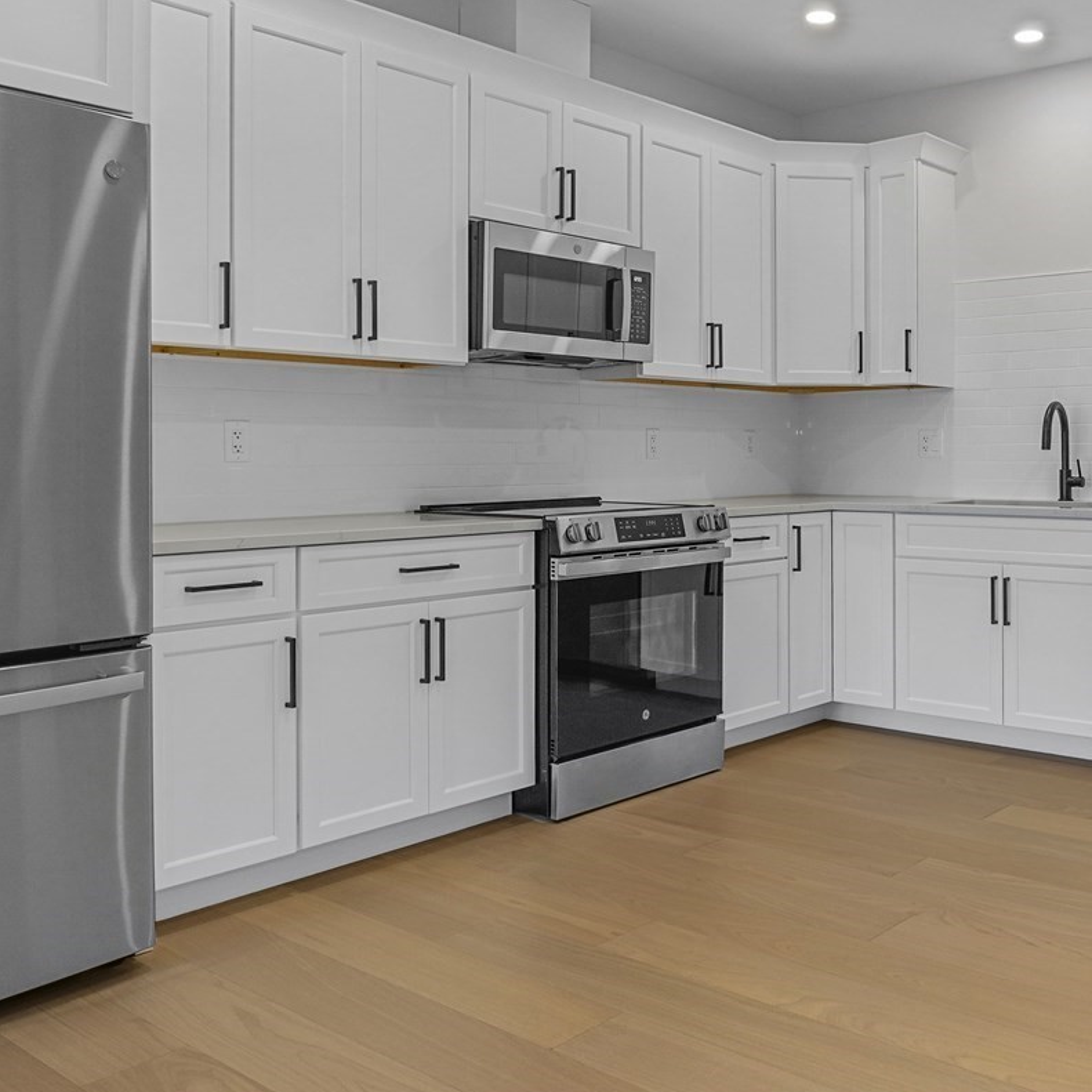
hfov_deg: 47.9
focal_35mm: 33
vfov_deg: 49.6
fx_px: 1178
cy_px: 465
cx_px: 816
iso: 250
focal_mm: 10
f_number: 8
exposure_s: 1/8
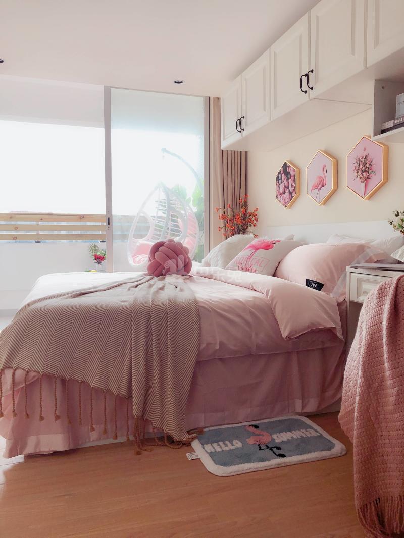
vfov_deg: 63.4
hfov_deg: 49.8
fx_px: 436
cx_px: 202
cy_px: 269
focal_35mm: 28
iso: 20
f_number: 1.8
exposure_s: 1/539
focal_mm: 3.99
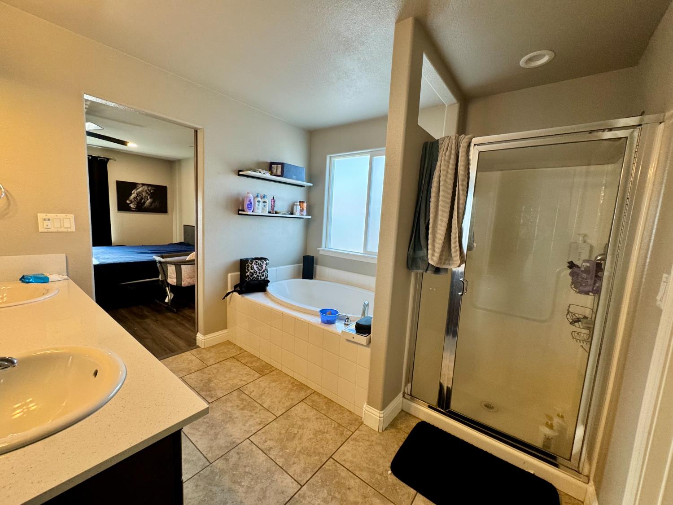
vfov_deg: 85.7
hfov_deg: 102.1
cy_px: 252
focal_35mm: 14
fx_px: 272
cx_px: 336
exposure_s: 1/120
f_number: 2.2
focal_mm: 2.22
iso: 160
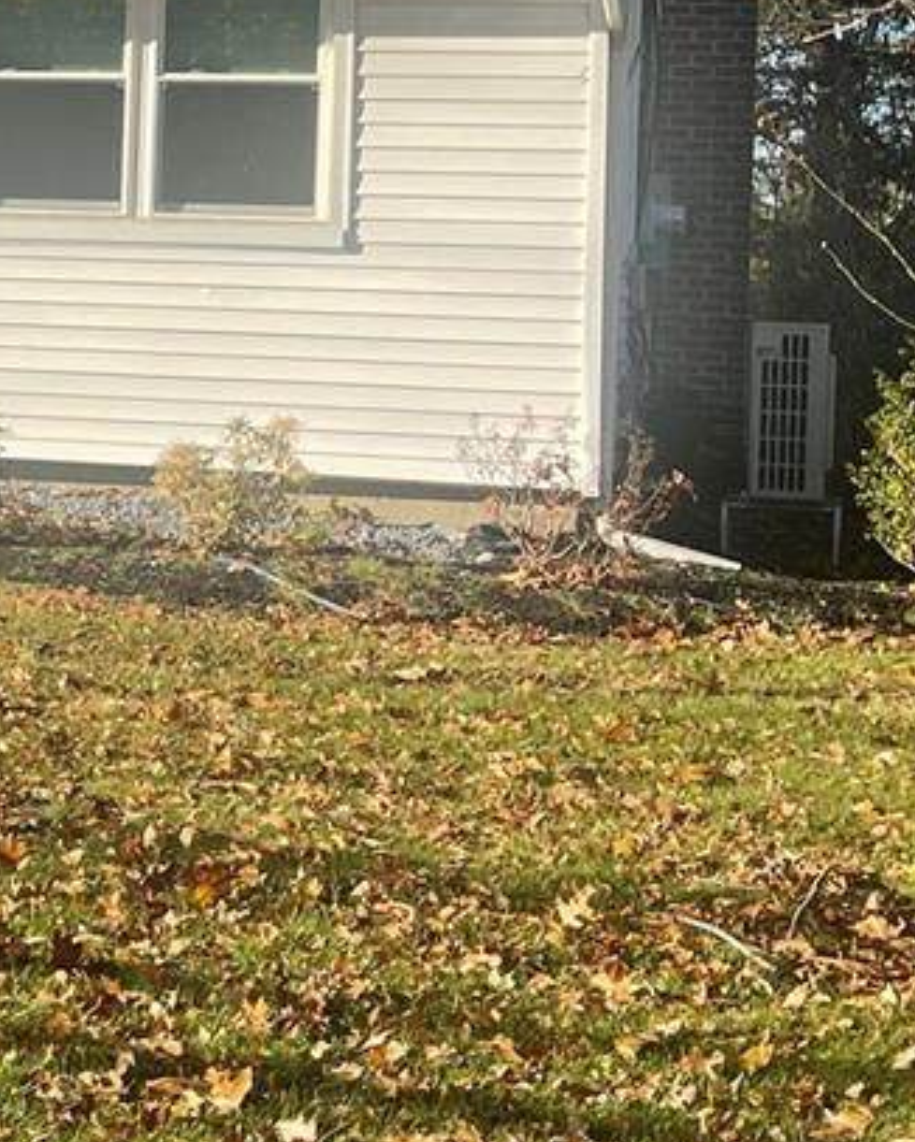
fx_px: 3112
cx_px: -340
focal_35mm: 92
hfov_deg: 15.7
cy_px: 239
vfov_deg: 20.6
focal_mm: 5.1
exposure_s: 1/2545
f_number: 1.6
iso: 32
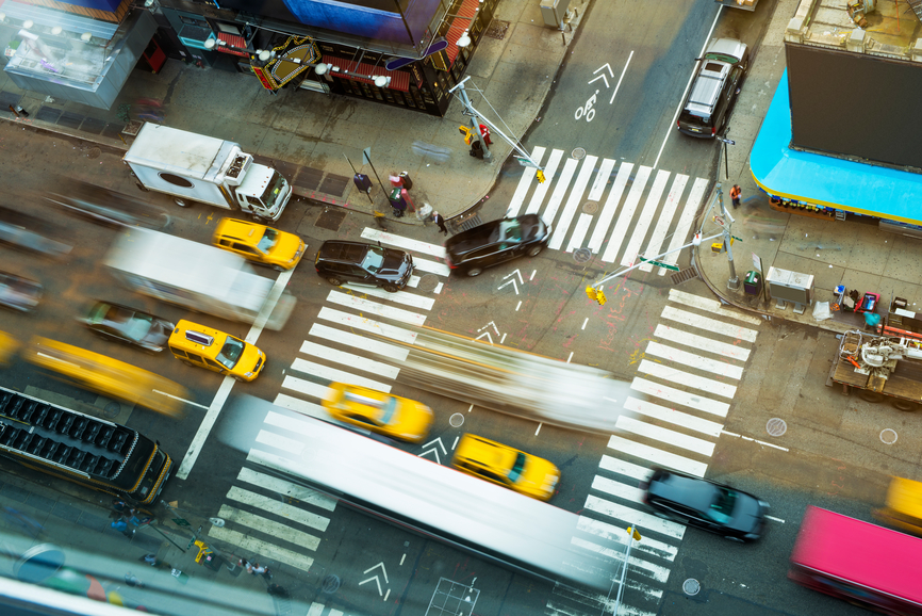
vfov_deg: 24.6
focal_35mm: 55
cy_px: 308
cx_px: 461
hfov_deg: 36.2
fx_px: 1409
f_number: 13
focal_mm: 55
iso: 50
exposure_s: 1.3
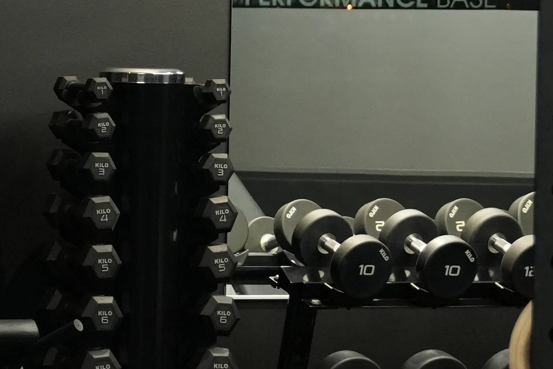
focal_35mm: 268
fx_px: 4121
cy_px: 0
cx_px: -329
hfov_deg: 7.5
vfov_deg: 5.1
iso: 1600
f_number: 2.8
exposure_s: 1/200
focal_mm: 39
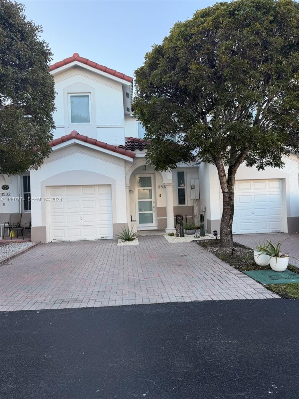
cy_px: 200
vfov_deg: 71.6
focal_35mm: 24
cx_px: 150
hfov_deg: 56.8
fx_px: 276
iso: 100
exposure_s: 1/448
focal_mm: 6.76
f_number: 1.78
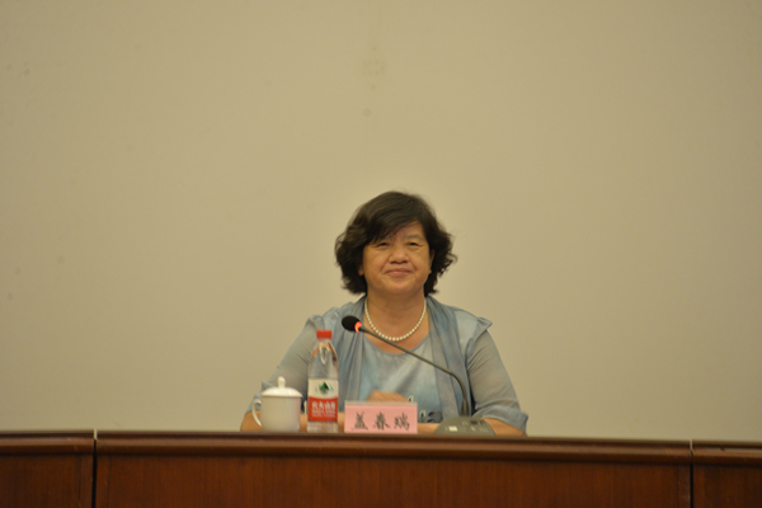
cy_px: 254
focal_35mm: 300
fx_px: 6350
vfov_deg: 4.6
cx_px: 381
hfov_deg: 6.9
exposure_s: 1/20
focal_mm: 300
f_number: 5.6
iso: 1600
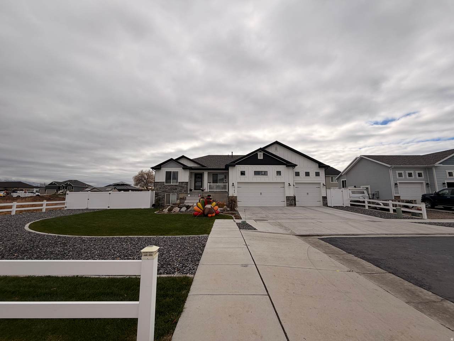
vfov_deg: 85.7
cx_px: 227
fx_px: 184
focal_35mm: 14
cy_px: 170
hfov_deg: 102.1
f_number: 2.2
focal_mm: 2.22
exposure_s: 1/1167
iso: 20
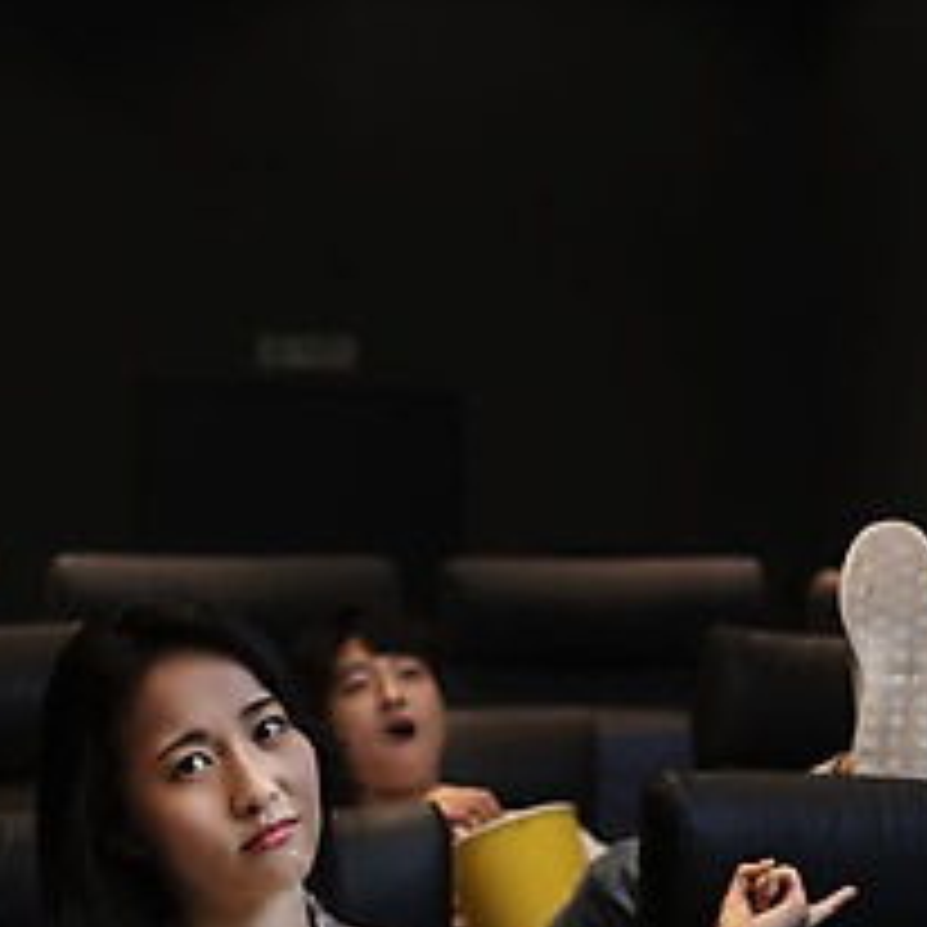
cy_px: 567
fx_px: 2757
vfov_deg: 19.1
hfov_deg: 19.1
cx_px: 506
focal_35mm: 91
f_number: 2.8
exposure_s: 1/125
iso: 1250
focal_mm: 55
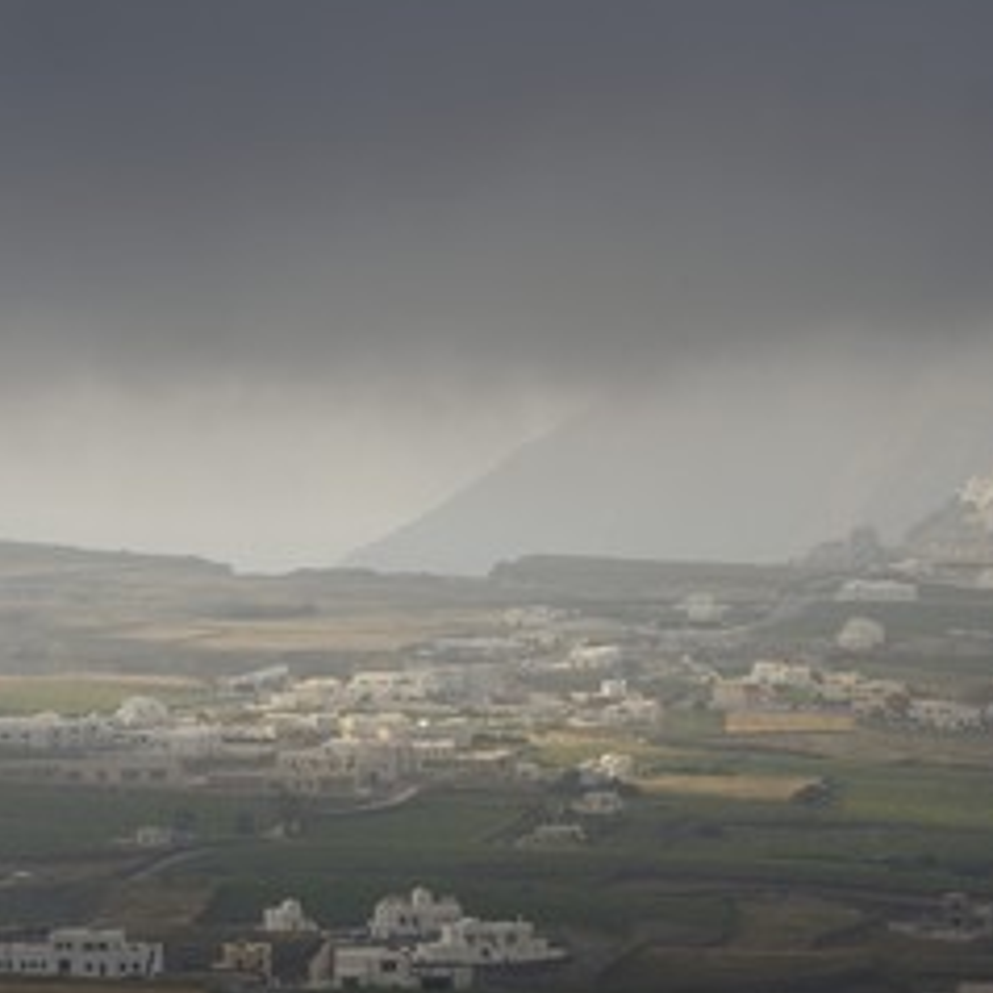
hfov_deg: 9.0
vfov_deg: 9.0
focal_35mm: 195
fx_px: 6329
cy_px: 526
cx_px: 663
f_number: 11
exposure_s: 1/250
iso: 200
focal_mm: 130
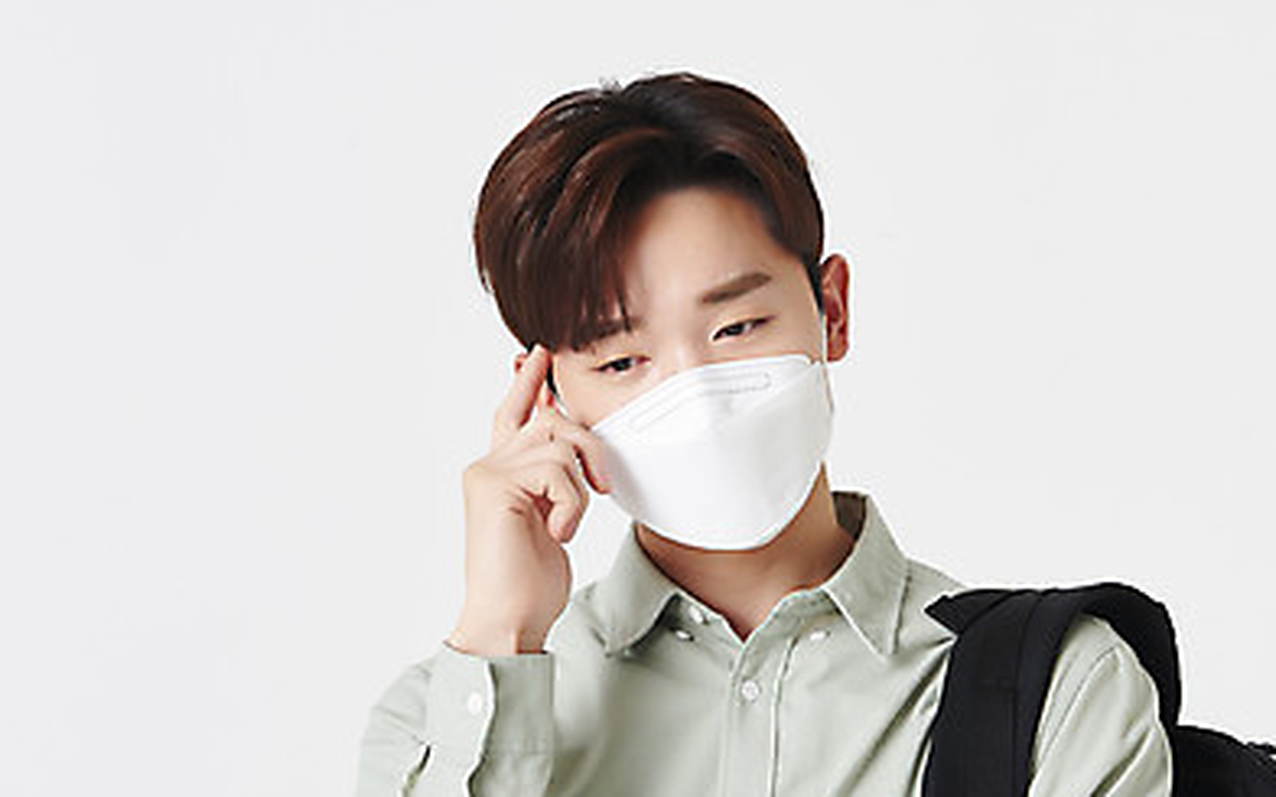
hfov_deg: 19.1
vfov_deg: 12.0
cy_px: 628
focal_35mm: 109
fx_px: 3790
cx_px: 610
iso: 100
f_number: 11
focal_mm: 70
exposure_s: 1/125
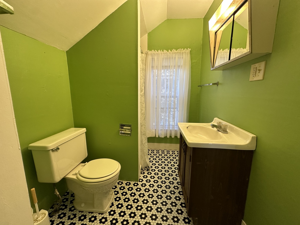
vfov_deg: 85.7
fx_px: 121
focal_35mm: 14
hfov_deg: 102.1
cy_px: 112
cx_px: 150
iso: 200
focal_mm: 2.22
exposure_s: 1/120
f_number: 2.2
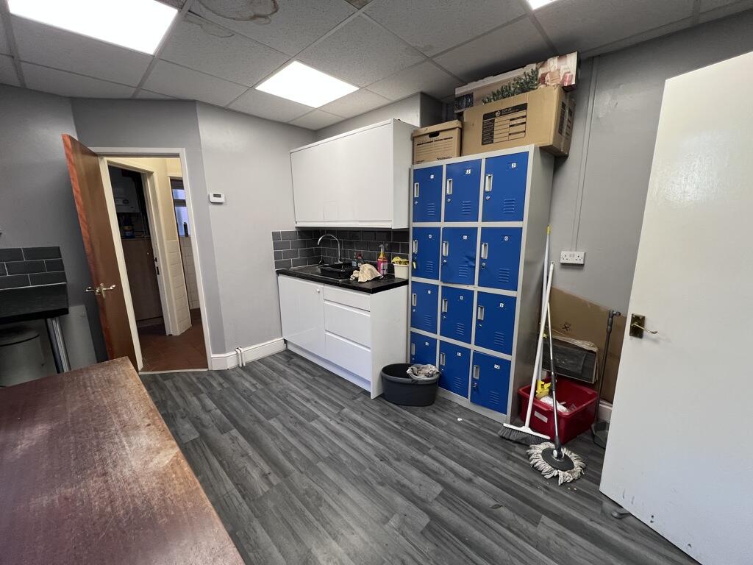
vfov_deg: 89.9
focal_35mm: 13
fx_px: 283
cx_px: 376
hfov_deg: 106.2
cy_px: 282
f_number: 1.8
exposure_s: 1/100
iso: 160
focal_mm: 1.57
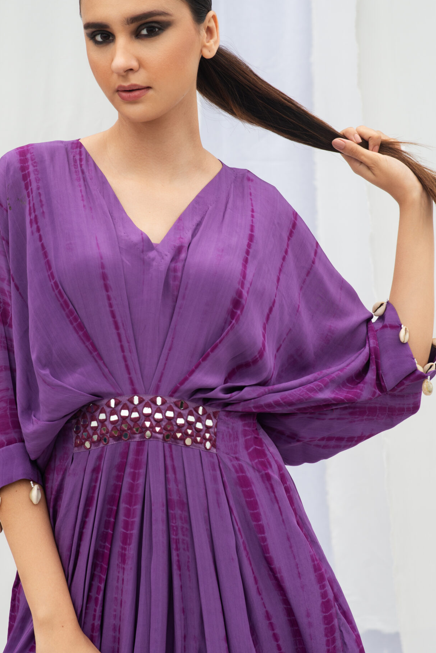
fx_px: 2178
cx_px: 180
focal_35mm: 120
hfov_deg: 11.4
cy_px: 321
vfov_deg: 17.1
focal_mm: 85
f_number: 7.1
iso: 200
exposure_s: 1/200
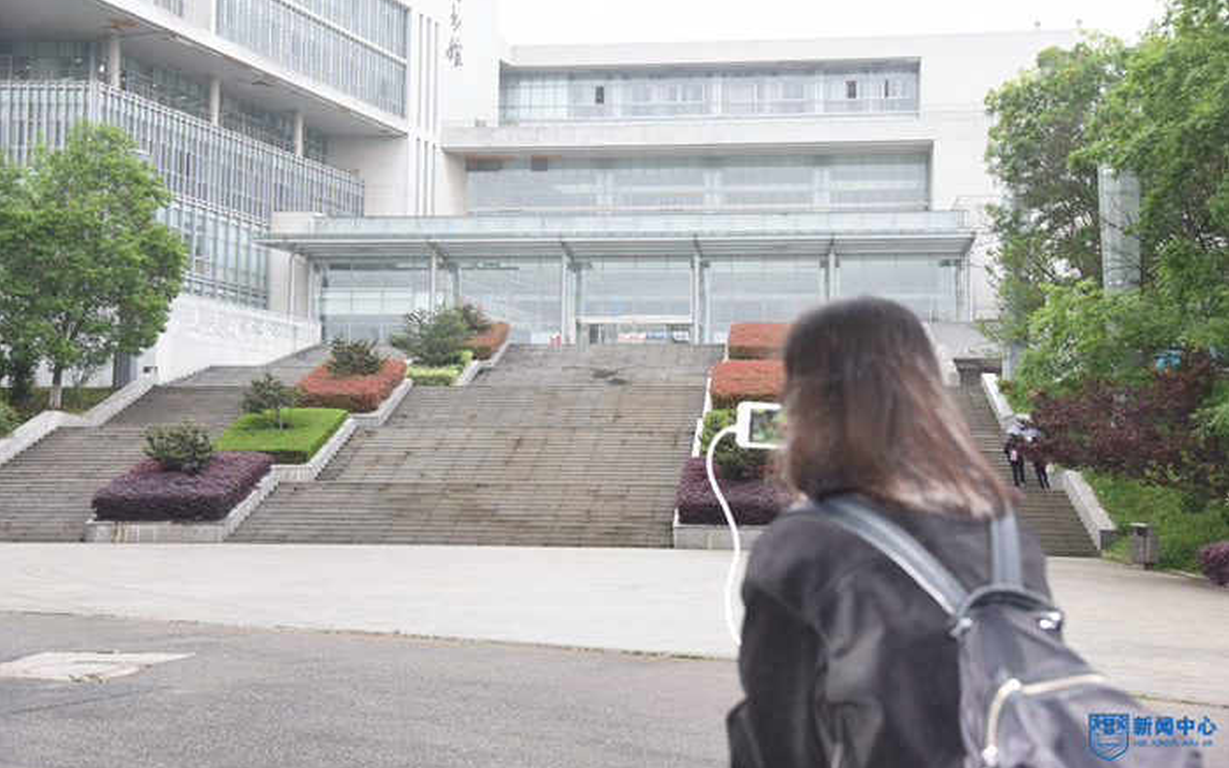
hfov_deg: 44.4
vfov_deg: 28.6
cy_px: 369
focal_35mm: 45
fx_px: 1507
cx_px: 614
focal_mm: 44
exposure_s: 1/250
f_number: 4.5
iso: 1000
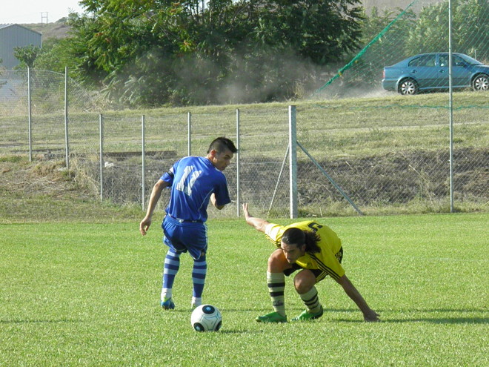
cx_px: 244
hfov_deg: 7.7
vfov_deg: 5.8
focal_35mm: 256
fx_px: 3616
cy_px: 184
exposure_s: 1/1250
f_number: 6.7
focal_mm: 46
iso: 500
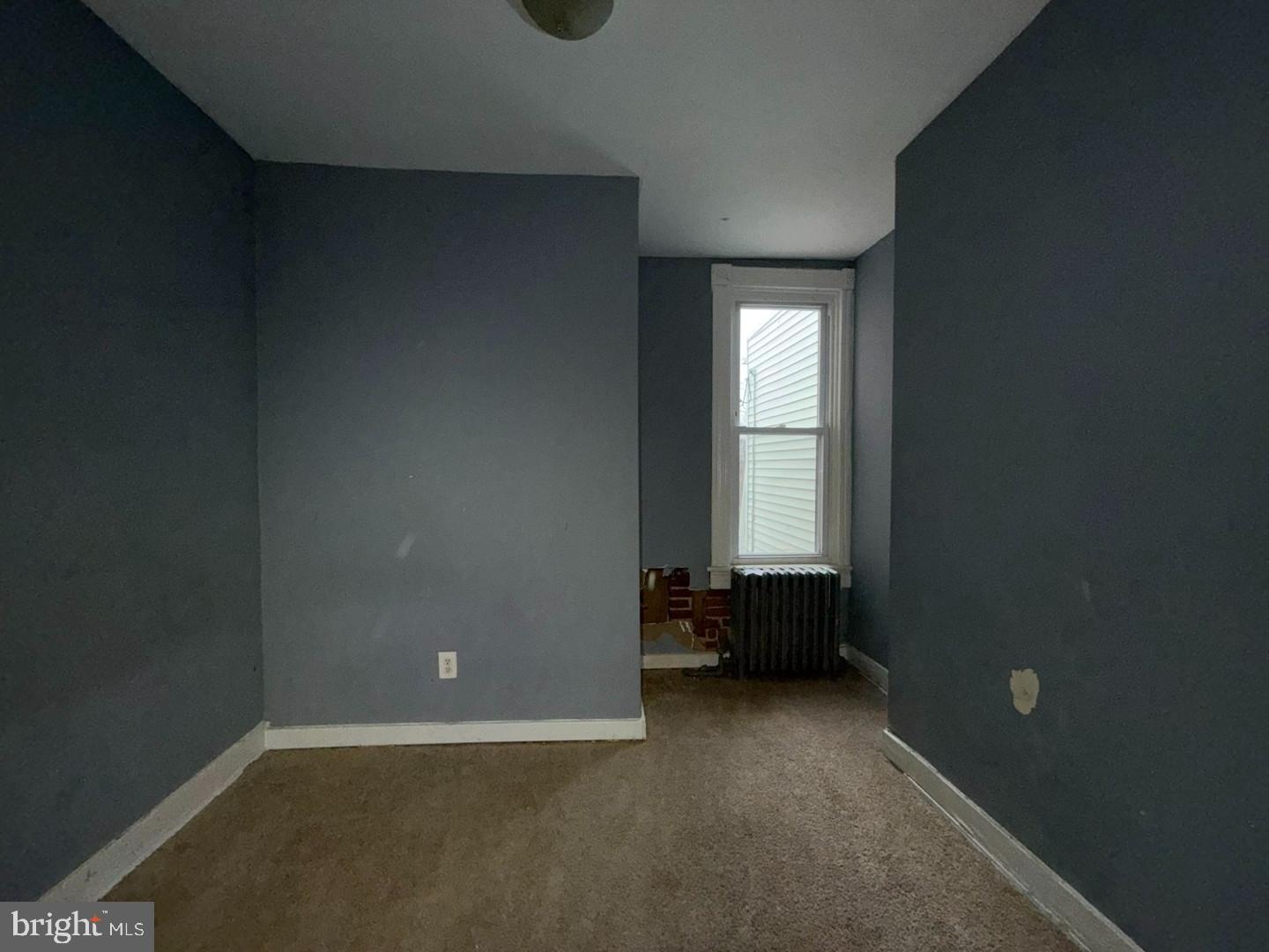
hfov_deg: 102.1
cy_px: 476
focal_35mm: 14
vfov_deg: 85.7
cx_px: 634
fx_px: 513
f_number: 2.2
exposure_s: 1/60
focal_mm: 2.22
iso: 125
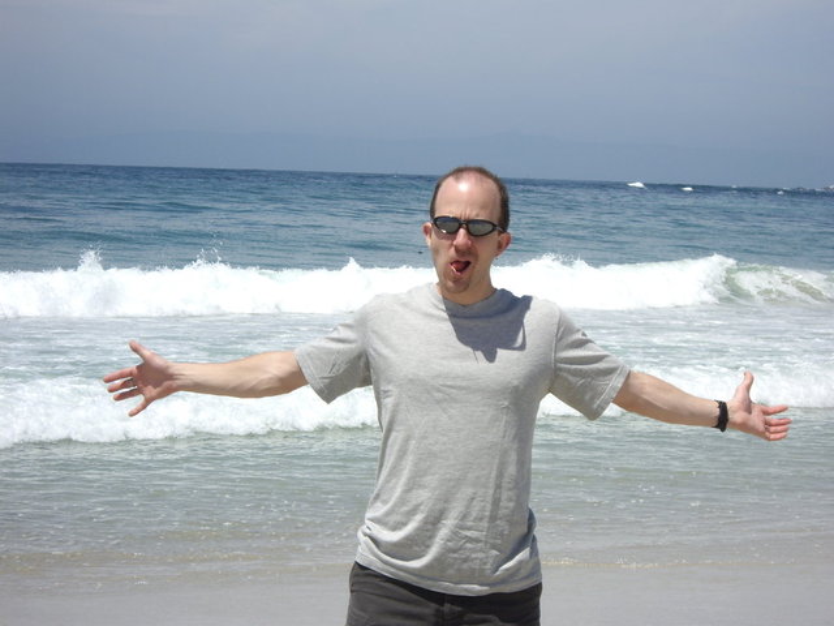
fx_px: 2747
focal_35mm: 114
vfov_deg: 13.0
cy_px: 313
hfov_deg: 17.3
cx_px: 417
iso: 50
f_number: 8.3
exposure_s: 1/160
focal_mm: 18.6
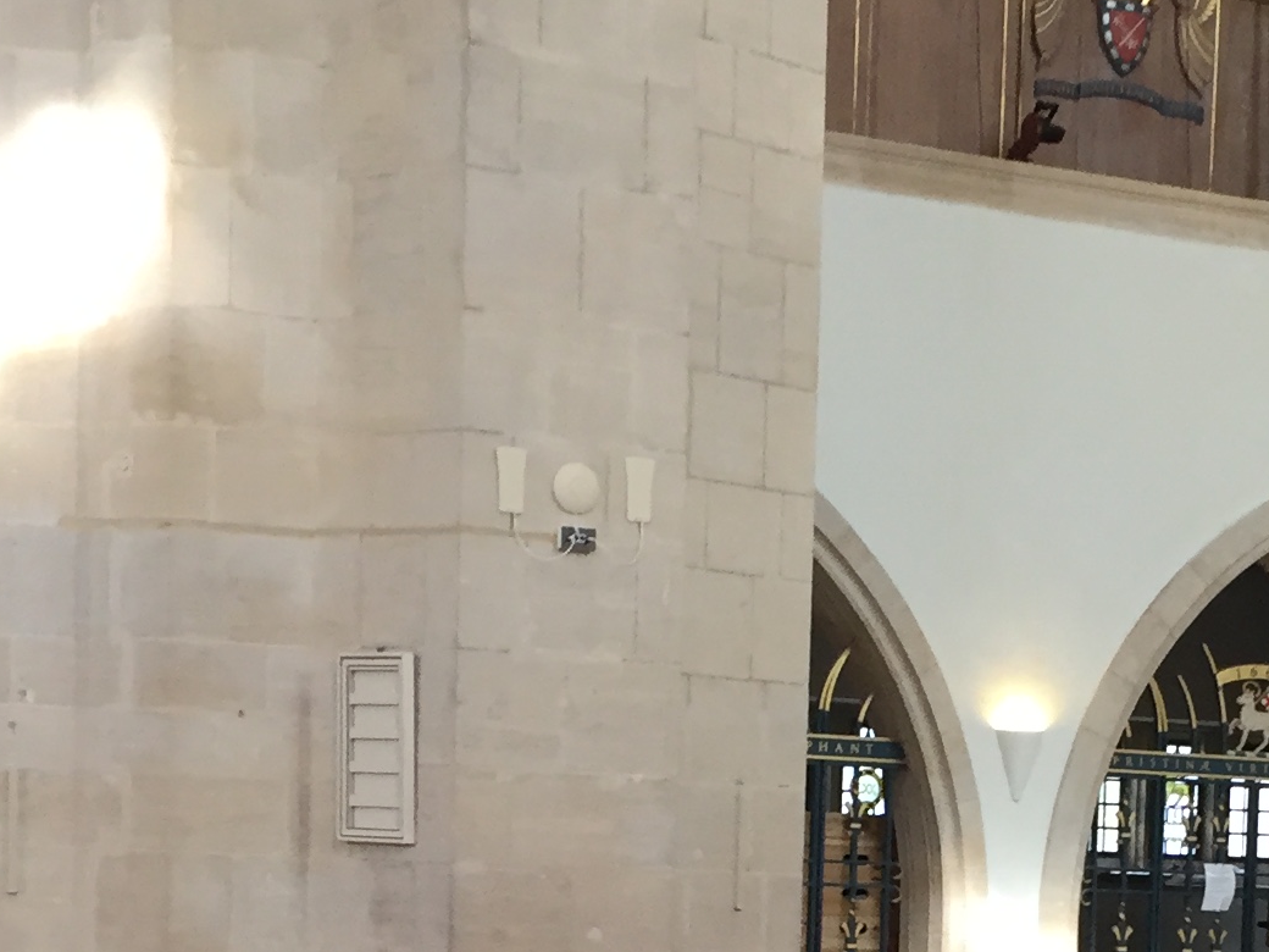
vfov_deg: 15.7
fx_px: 3336
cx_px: 1097
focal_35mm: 91
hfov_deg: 21.2
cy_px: 1116
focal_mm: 4.15
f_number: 2.2
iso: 50
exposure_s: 1/33
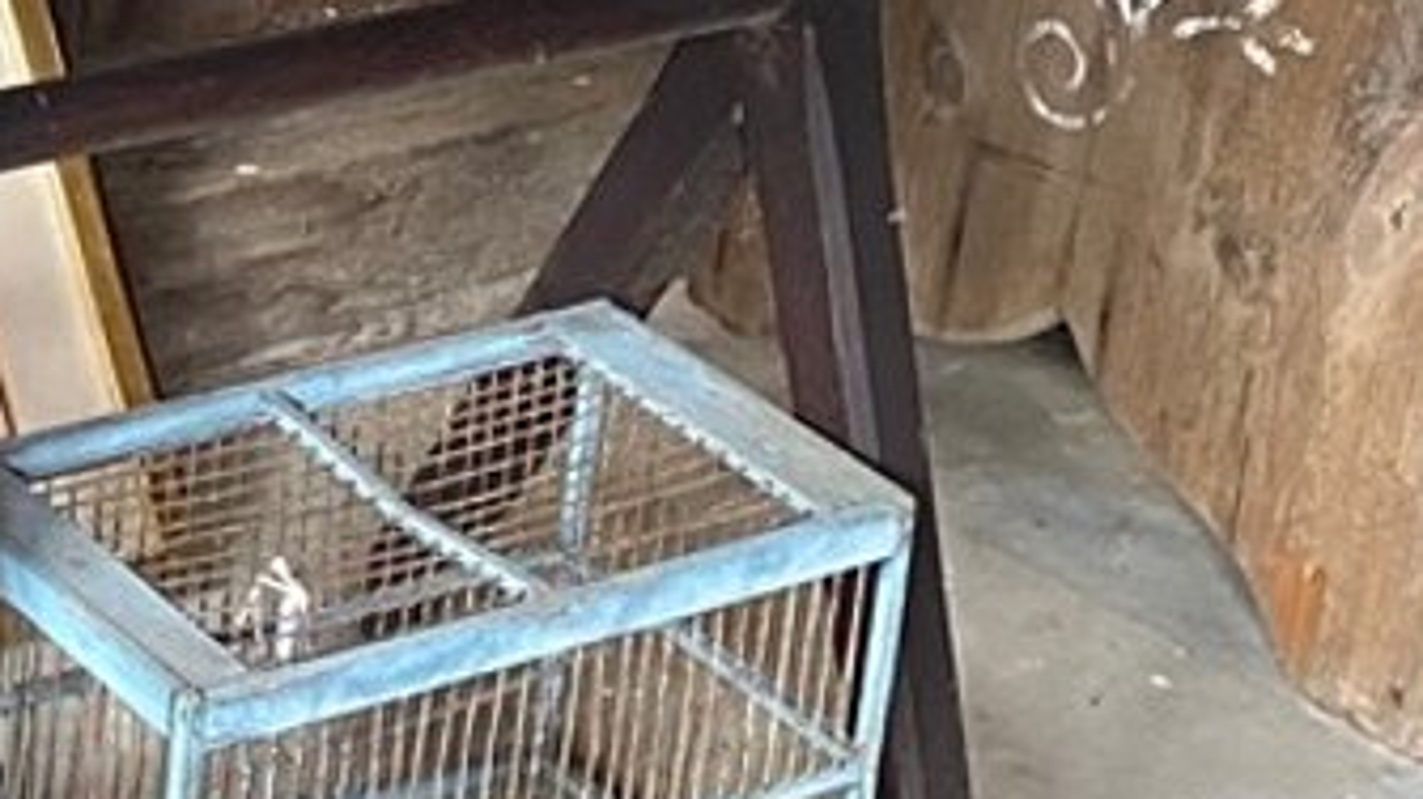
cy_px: -244
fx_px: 4827
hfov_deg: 14.9
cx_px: -1017
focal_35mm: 128
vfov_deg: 9.3
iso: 400
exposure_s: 1/60
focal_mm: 4.25
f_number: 1.8
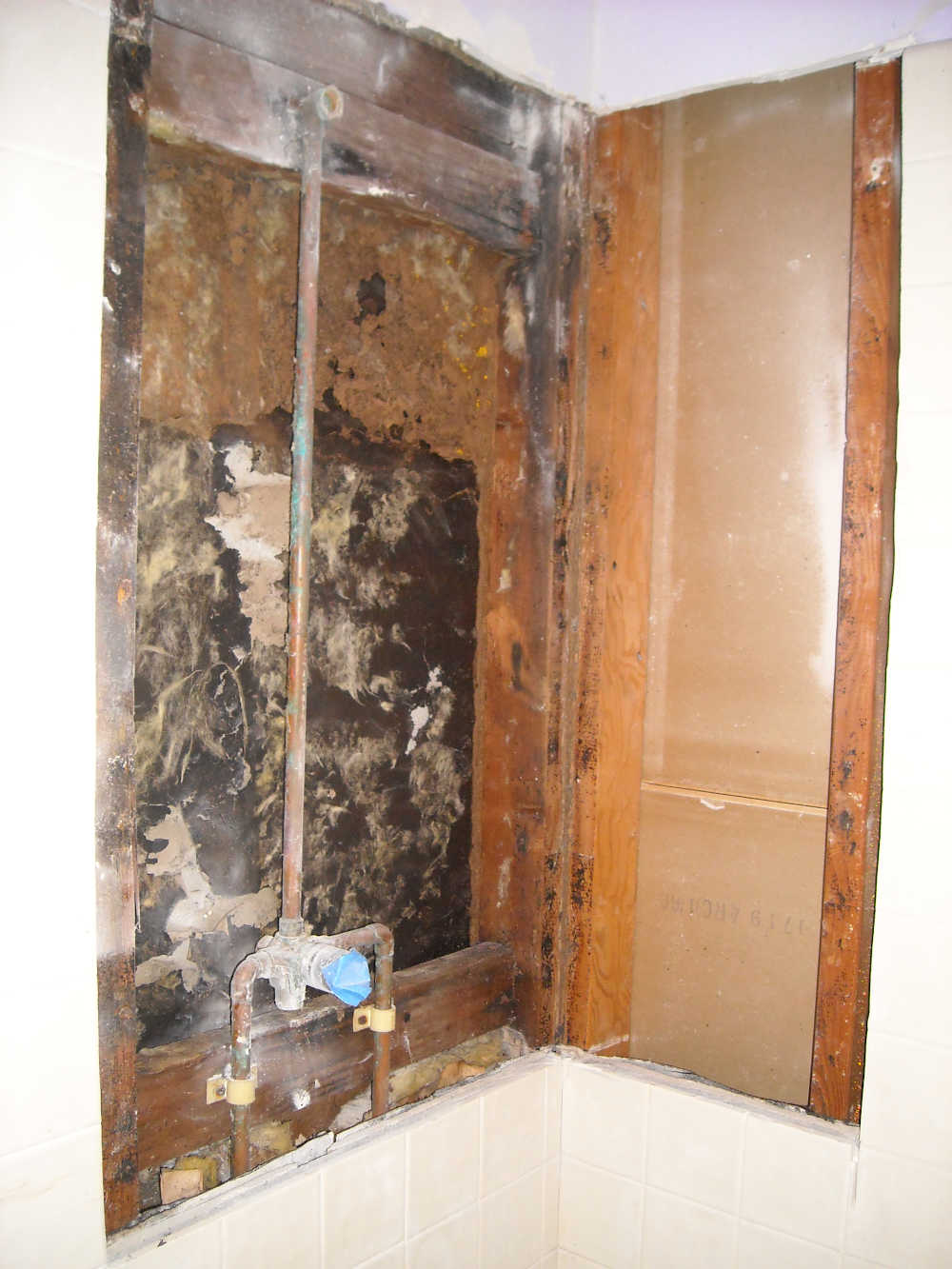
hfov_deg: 40.7
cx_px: 476
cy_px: 634
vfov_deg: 52.6
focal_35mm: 35
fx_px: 1283
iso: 200
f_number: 2.8
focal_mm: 5.7
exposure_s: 1/60
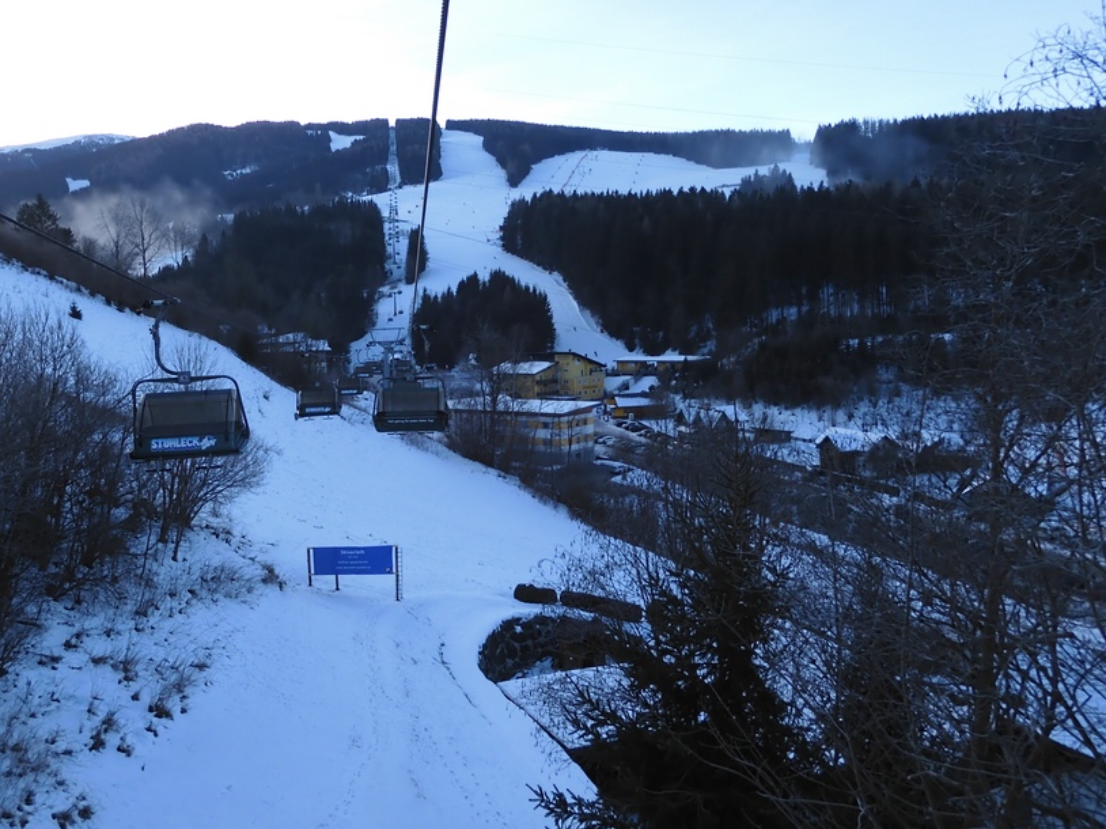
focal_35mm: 28
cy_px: 366
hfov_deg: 63.1
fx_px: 894
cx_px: 465
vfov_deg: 49.6
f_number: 3.4
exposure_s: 1/250
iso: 100
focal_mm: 4.3
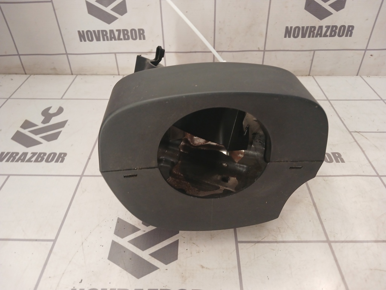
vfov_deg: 51.4
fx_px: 301
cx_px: 193
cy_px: 145
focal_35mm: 27
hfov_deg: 65.3
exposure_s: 1/50
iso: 160
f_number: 1.8
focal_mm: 4
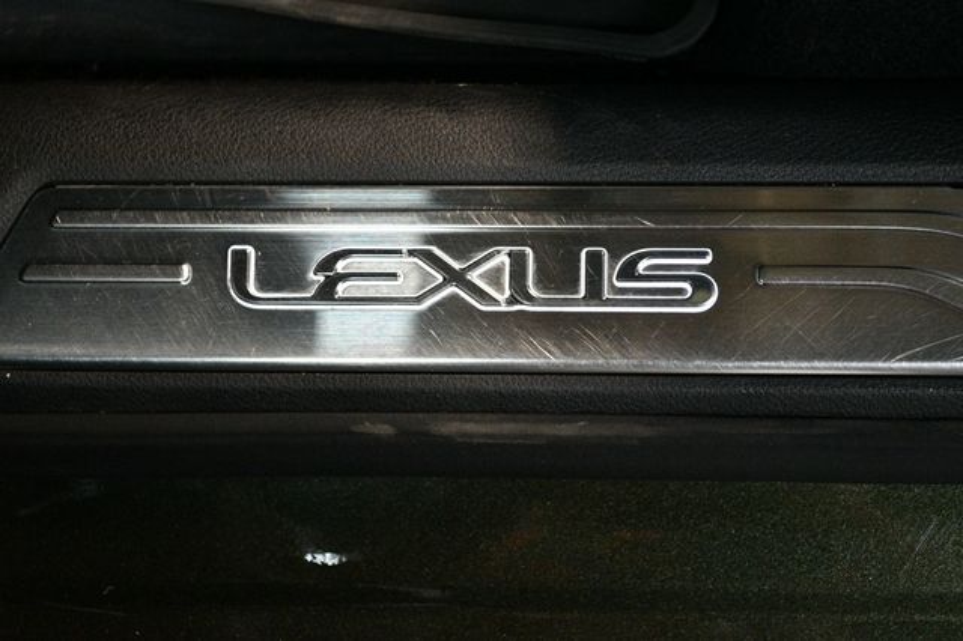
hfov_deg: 28.1
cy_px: 320
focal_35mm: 72
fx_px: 1925
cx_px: 482
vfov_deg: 18.9
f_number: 5.3
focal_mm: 48
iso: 4500
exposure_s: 1/60
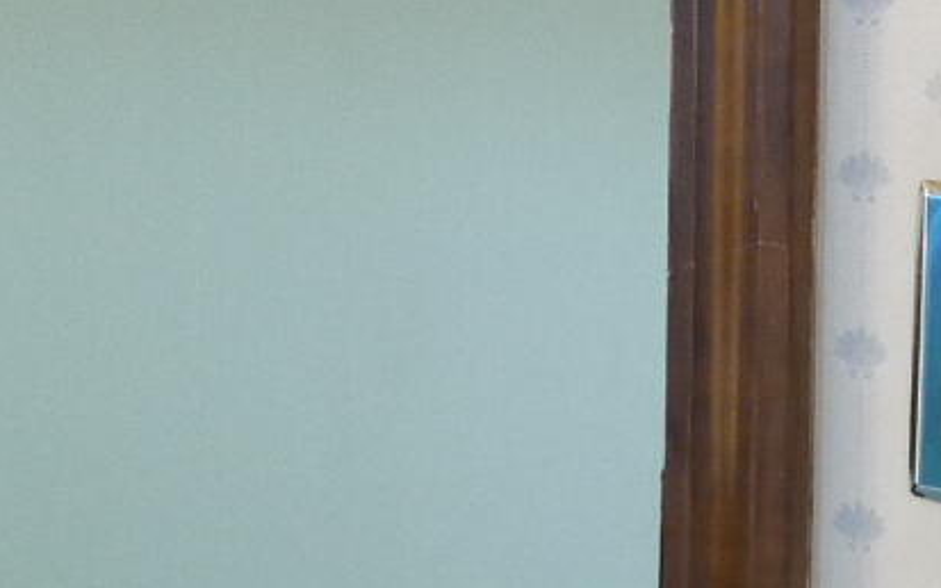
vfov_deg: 10.3
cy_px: -77
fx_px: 3205
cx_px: -187
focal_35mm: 125
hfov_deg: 16.0
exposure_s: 1/60
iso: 1250
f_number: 2
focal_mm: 10.9
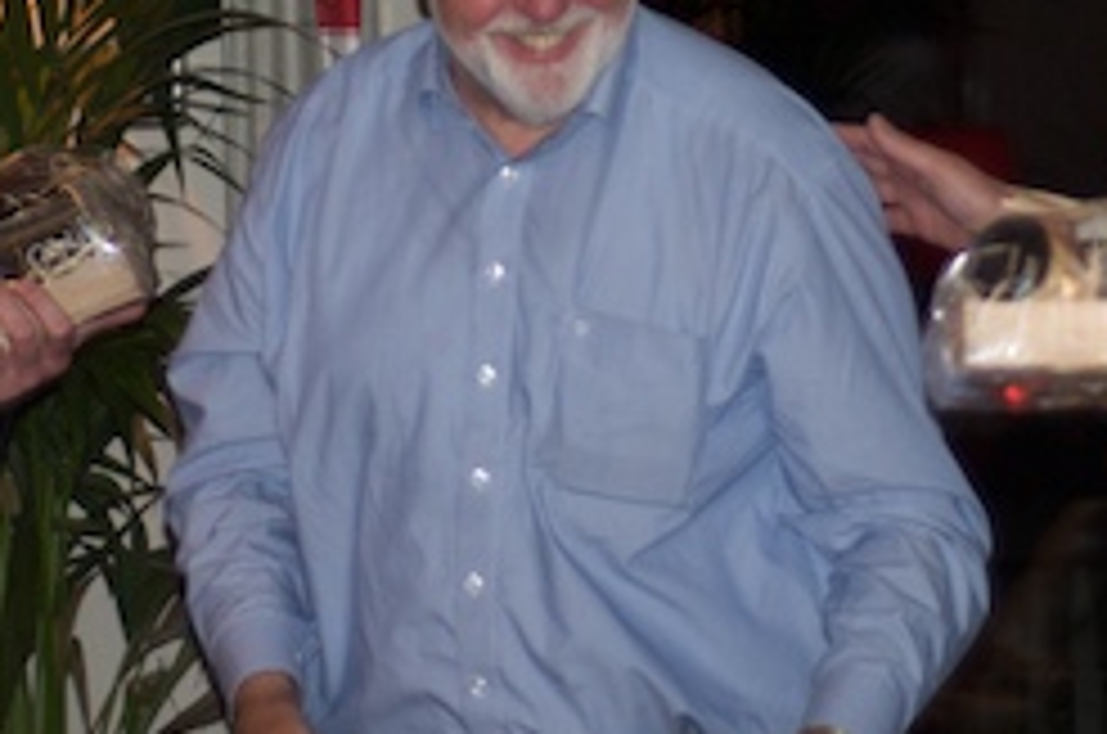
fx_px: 5985
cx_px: 576
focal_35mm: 195
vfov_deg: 7.0
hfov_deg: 10.6
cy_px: -153
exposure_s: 1/125
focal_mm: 50
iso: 320
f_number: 1.8
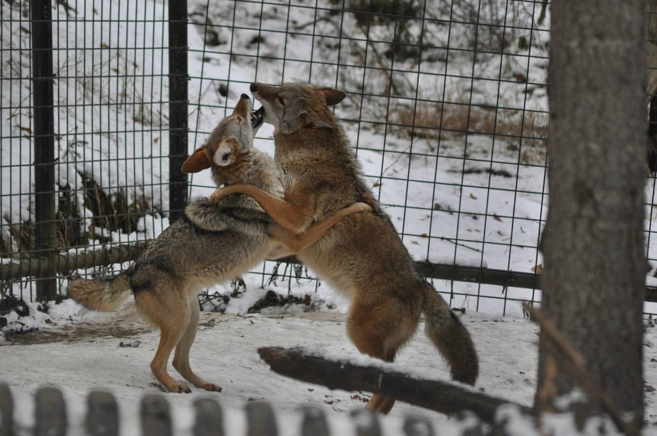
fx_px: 5332
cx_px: 328
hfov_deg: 7.1
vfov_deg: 4.7
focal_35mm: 292
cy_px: 218
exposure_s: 1/640
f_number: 4.8
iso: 800
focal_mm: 195
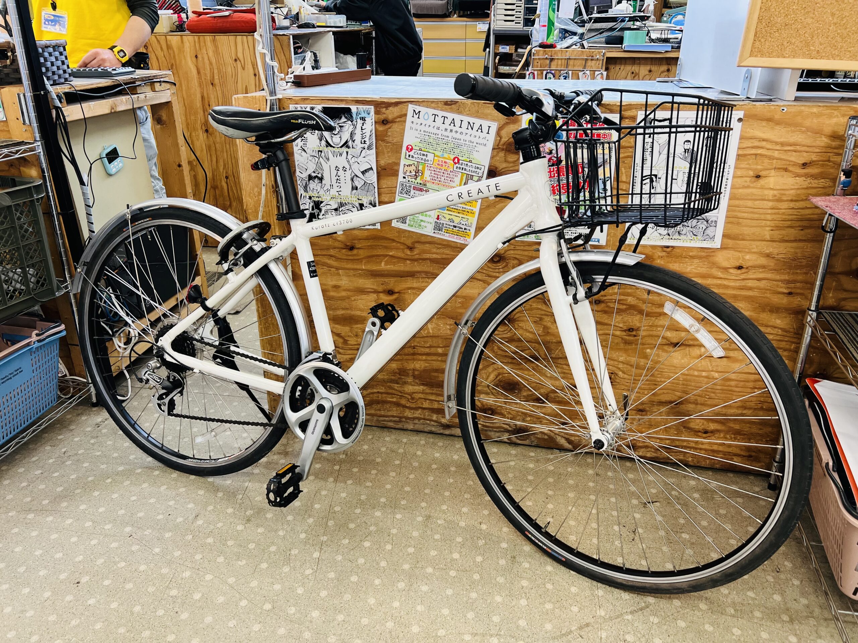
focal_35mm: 26
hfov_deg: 67.3
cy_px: 322
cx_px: 429
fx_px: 644
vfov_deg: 53.1
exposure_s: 1/100
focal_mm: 5.7
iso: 125
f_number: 1.5
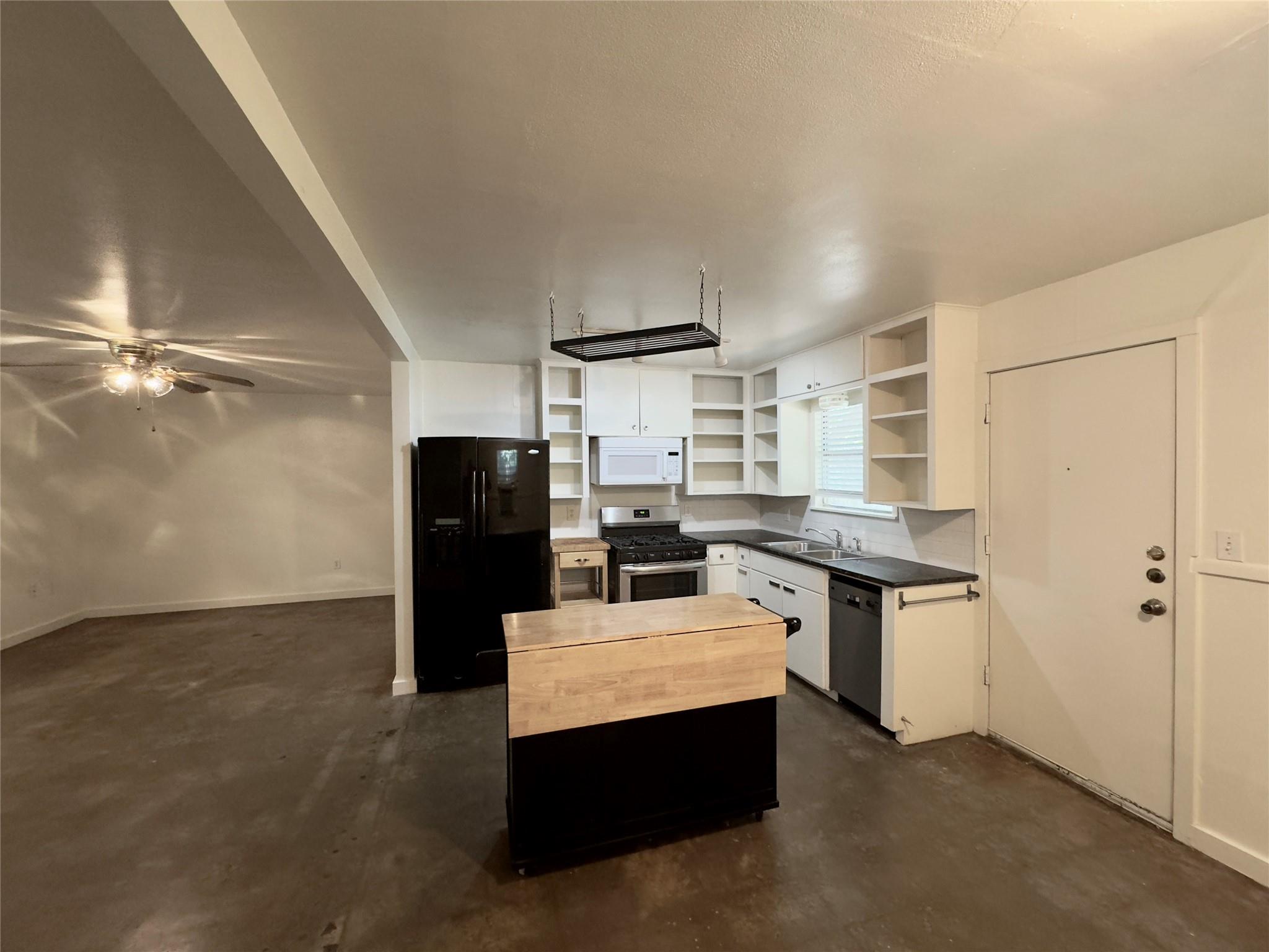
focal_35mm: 14
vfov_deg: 85.7
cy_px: 476
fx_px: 513
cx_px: 634
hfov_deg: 102.1
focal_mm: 2.22
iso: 320
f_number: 2.2
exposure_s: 1/60
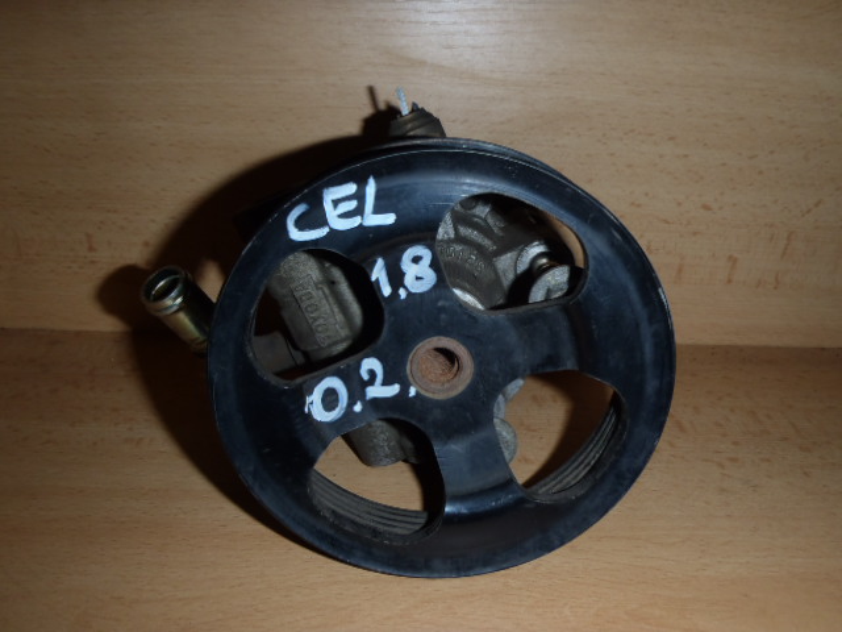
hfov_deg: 63.4
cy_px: 316
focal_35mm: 28
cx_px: 421
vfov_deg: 49.7
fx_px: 681
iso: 100
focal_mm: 5
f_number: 3.9
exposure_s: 1/30
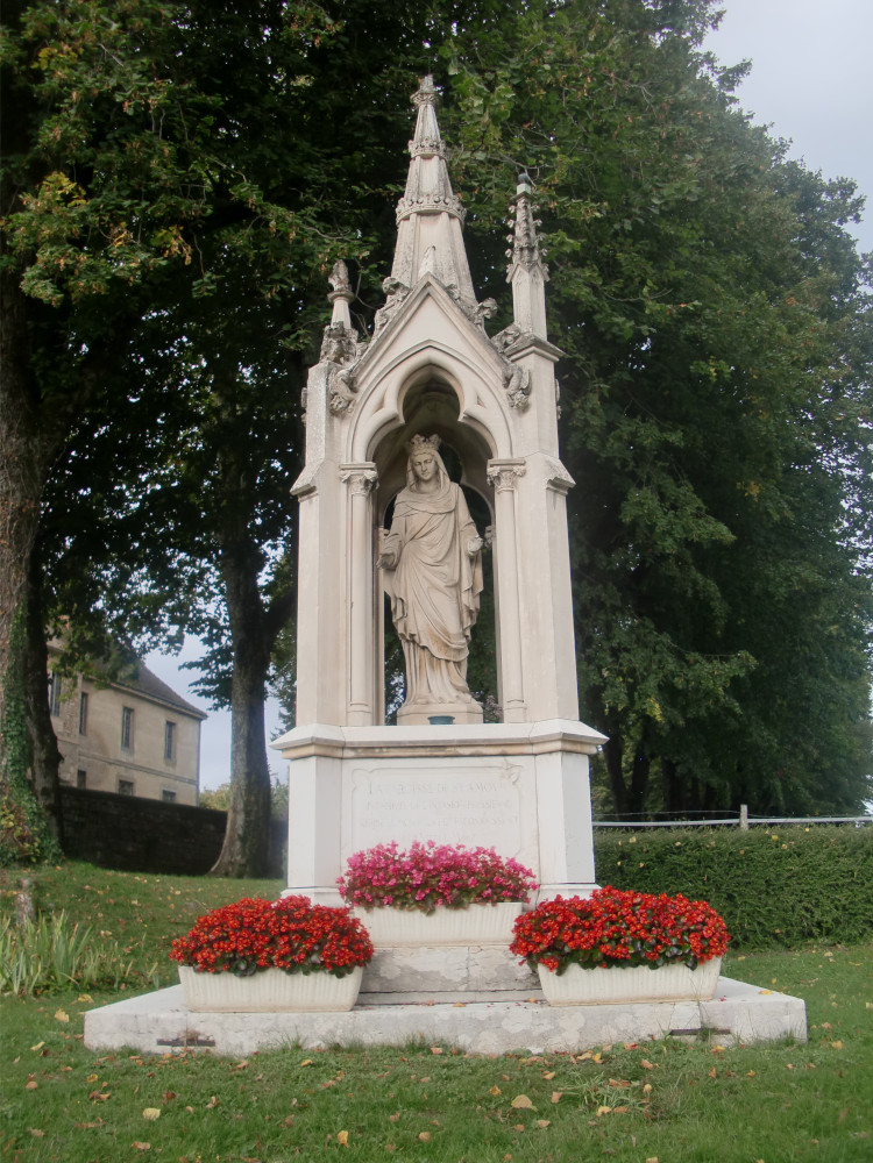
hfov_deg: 39.7
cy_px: 582
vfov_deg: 51.4
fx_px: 1211
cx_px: 436
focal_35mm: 36
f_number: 2.8
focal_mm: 6.3
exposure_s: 1/640
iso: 64
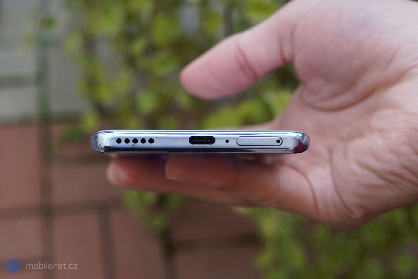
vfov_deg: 31.9
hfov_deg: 46.4
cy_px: 140
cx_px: 209
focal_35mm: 42
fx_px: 488
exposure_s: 1/160
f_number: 6.3
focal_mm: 42
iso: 500
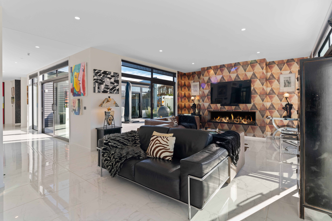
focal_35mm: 17
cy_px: 106
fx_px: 161
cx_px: 169
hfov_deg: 91.9
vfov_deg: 69.1
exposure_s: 1/200
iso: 500
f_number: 7.1
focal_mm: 16.4
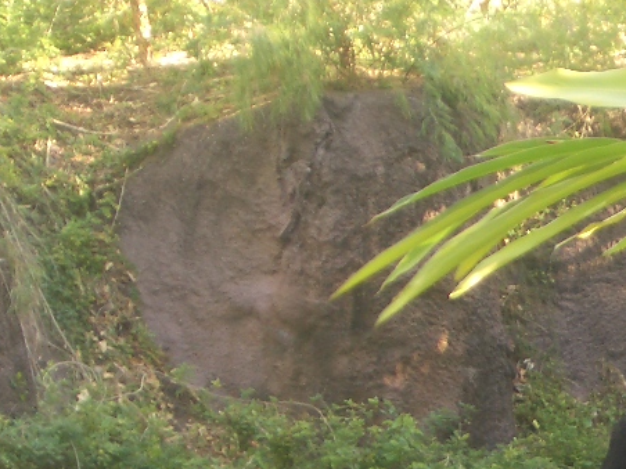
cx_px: 627
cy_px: 398
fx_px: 4304
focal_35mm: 238
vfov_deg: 6.2
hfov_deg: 8.3
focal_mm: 17.4
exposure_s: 1/40
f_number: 4.8
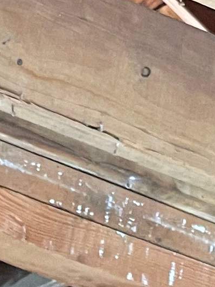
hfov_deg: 7.5
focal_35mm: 197
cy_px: -652
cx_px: 173
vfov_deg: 8.1
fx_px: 1631
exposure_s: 1/75
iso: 125
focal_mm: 5.1
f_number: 1.6
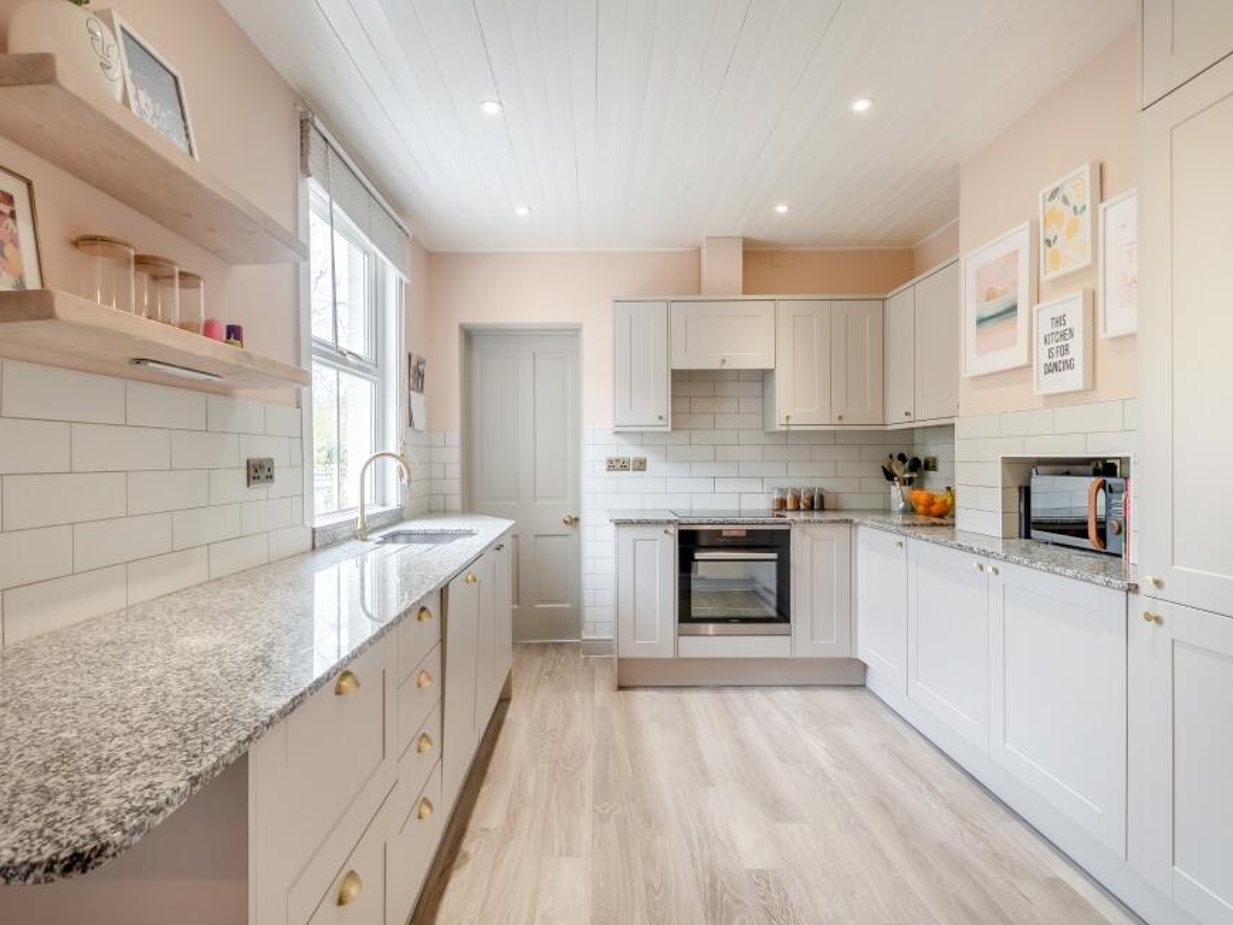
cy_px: 459
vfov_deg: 74.7
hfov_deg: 91.0
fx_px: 606
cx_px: 596
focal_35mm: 17
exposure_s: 1/80
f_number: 8
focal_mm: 10
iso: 400
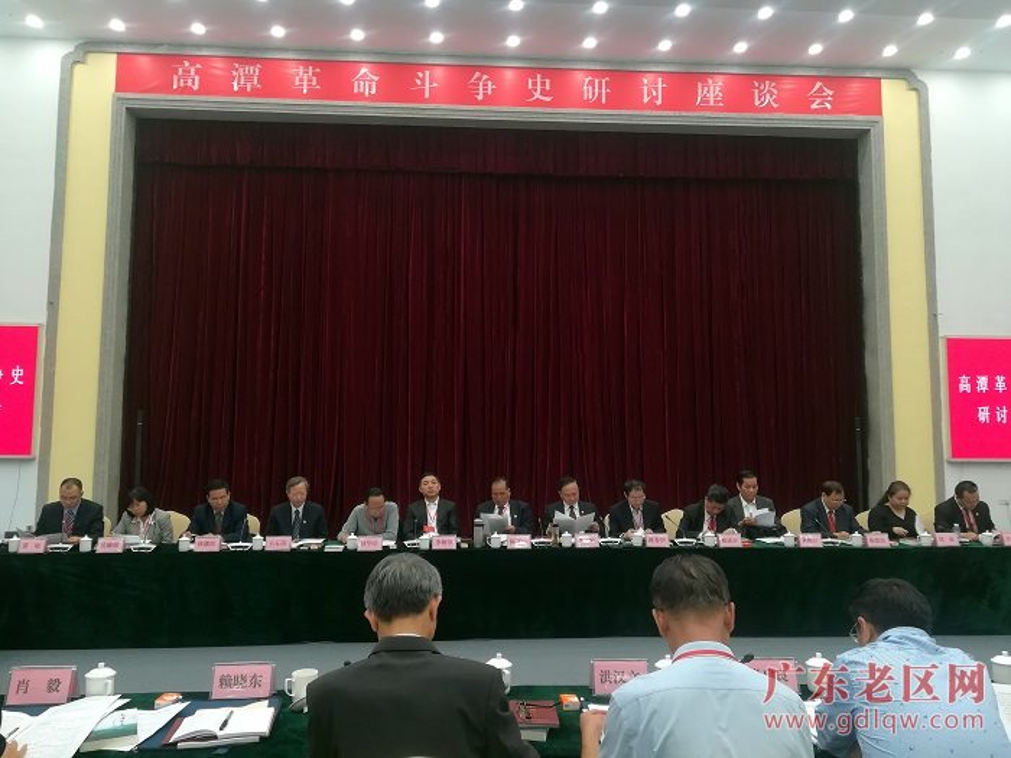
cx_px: 506
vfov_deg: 53.1
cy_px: 379
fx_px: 759
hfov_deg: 67.3
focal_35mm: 26
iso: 125
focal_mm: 3.83
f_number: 2.2
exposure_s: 1/33.3
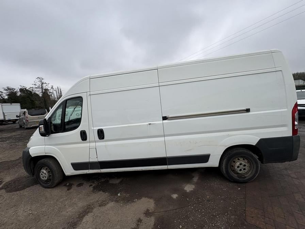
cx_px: 152
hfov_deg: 102.1
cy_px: 114
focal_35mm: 14
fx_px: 123
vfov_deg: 85.7
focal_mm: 2.22
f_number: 2.2
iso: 50
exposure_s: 1/804
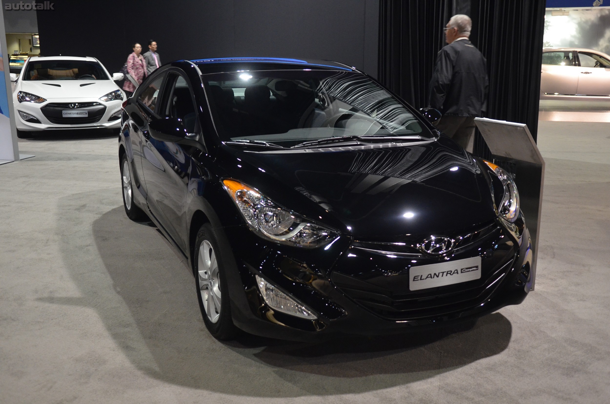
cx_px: 305
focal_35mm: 39
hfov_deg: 49.6
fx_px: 659
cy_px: 202
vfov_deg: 34.1
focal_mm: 26
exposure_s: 1/40
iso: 1600
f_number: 2.8
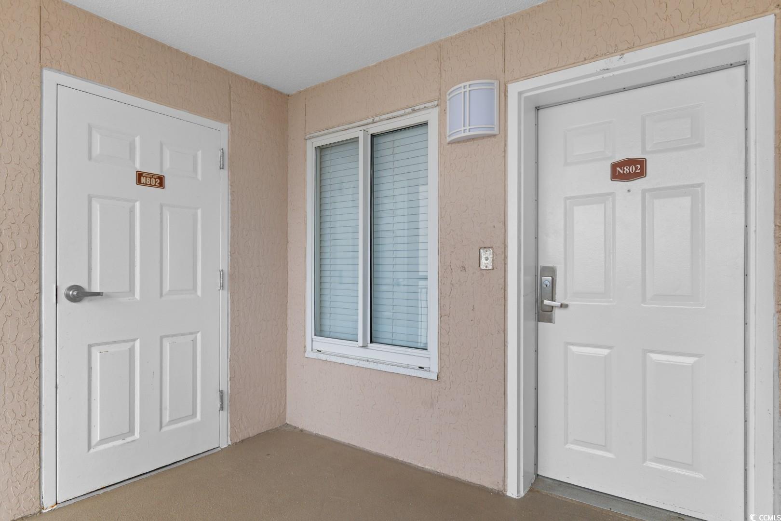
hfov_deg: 86.9
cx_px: 390
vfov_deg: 64.6
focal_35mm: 19
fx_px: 412
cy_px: 260
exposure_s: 1/100
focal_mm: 13
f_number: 4.8
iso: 100
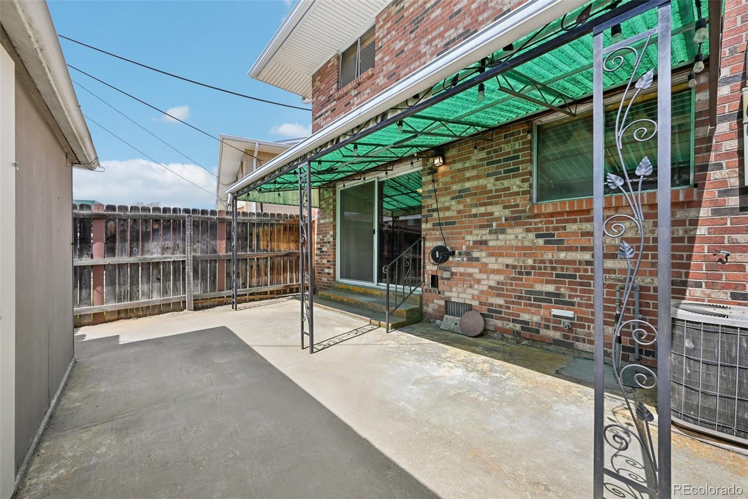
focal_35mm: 14
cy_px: 250
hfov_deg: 104.3
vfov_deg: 81.2
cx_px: 374
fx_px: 291
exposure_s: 1/60
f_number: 11
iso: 64
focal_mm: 14
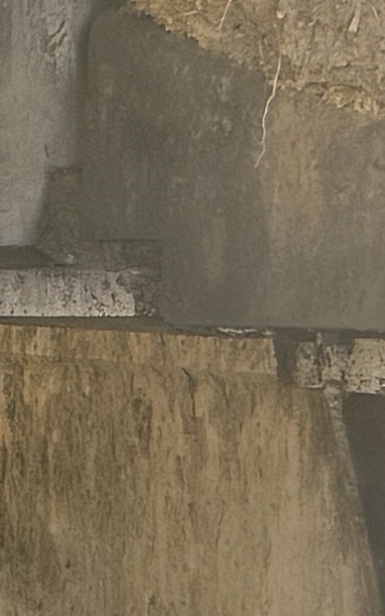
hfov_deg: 4.9
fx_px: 3995
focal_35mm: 238
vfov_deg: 8.8
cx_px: -1226
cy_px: 574
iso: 100
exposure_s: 1/414
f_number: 1.78
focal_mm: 6.76
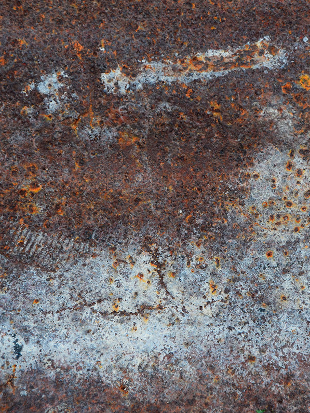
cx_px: 211
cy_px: 206
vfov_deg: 9.3
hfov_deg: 7.0
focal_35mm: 213
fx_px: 2543
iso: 250
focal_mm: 98
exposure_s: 1/250
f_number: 8
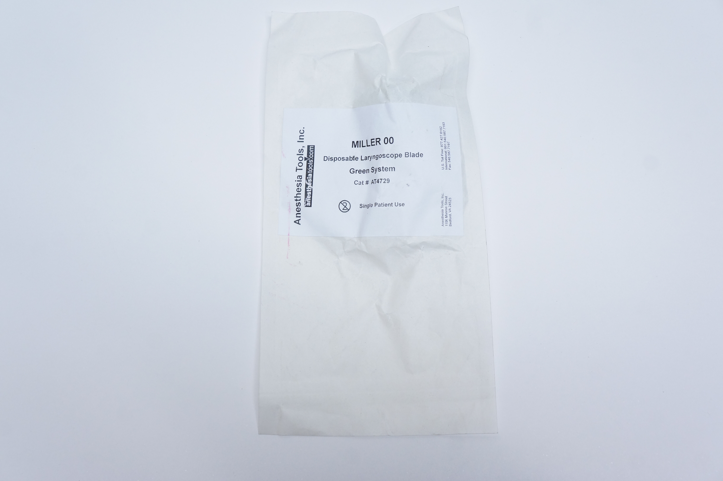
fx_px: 903
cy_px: 240
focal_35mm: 45
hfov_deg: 43.6
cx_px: 362
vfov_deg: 29.8
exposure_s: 1/60
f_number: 7.1
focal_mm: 30
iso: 800
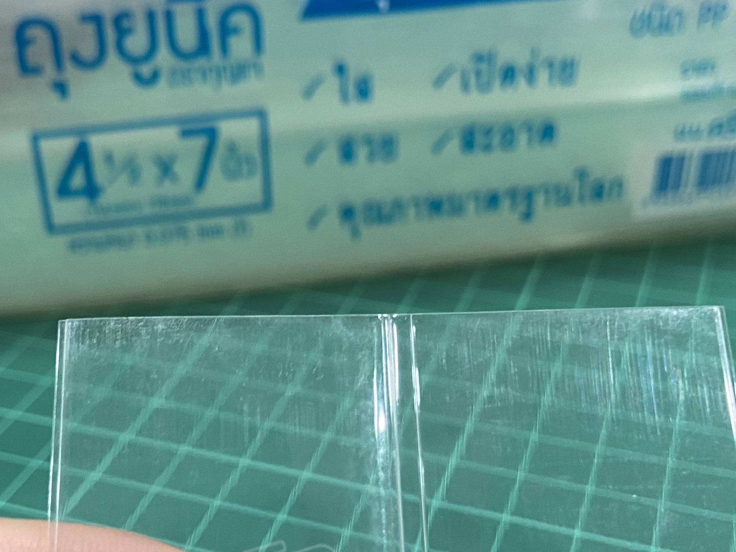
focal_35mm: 54
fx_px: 1148
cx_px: 317
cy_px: 342
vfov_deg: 27.0
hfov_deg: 35.5
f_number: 1.8
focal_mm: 4.25
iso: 100
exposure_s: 1/50
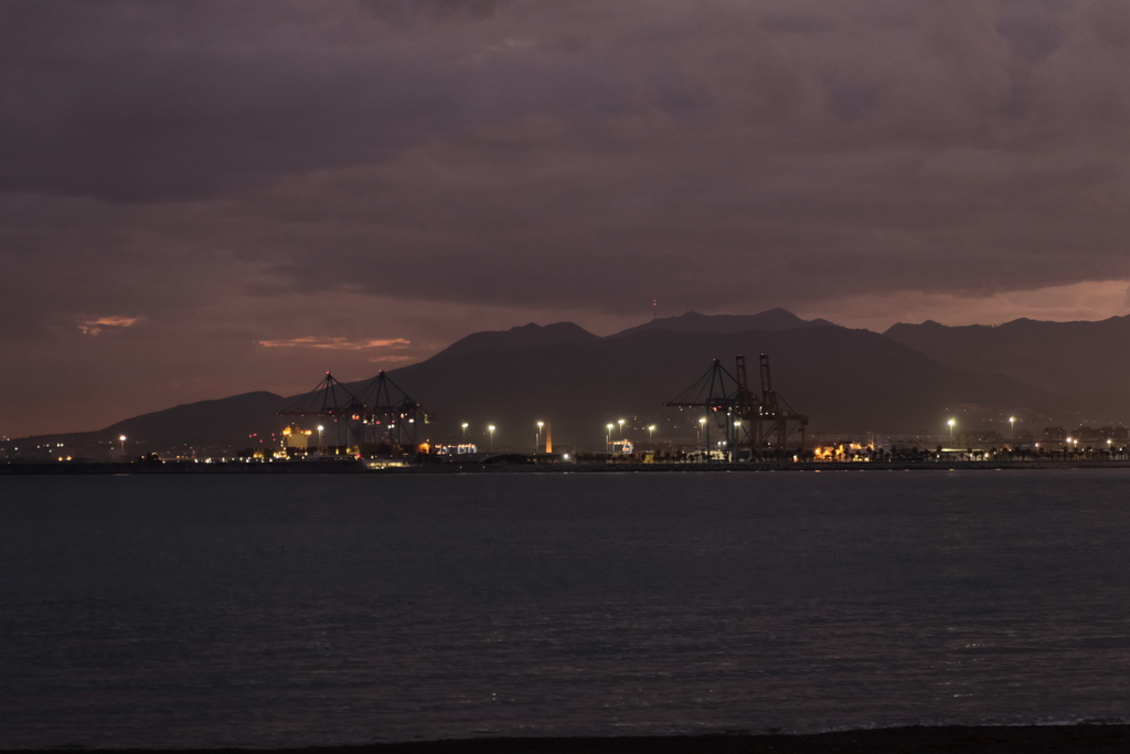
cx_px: 565
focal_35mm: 105
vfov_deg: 13.0
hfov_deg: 19.5
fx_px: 3296
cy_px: 377
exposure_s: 1/100
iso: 3200
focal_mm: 70
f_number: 2.8
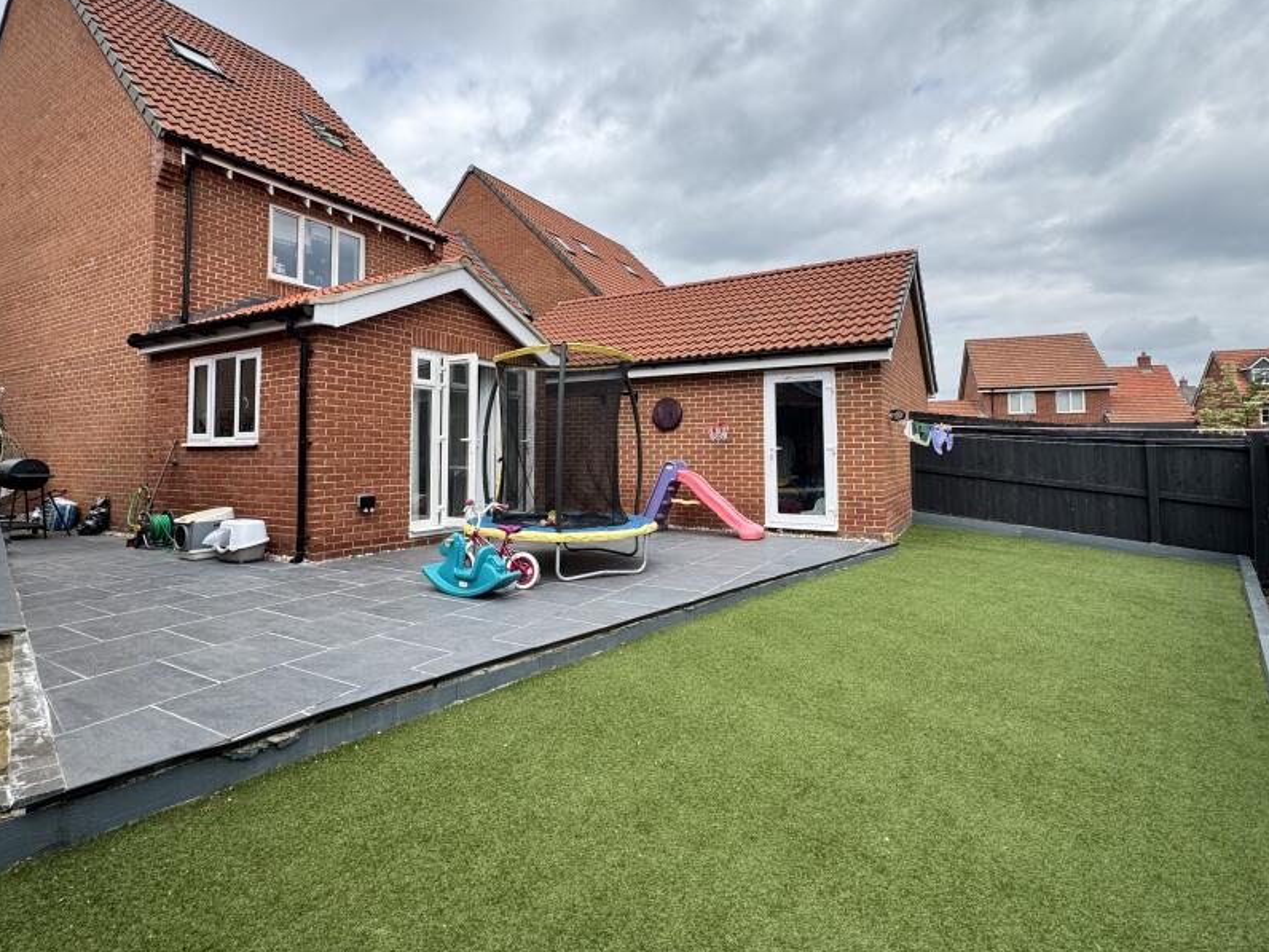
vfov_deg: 71.4
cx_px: 582
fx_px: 660
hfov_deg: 87.6
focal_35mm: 18
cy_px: 423
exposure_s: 1/1395
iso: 50
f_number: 2.2
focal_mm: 2.22
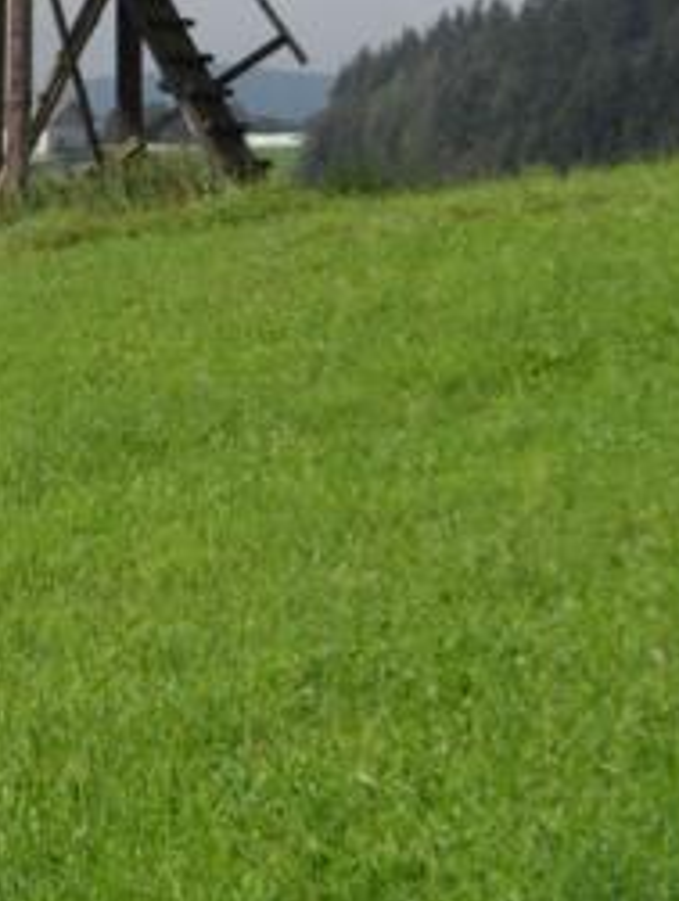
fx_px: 4565
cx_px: 226
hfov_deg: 8.5
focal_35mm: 175
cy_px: 151
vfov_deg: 11.2
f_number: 4.4
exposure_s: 1/750
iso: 80
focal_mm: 16.3
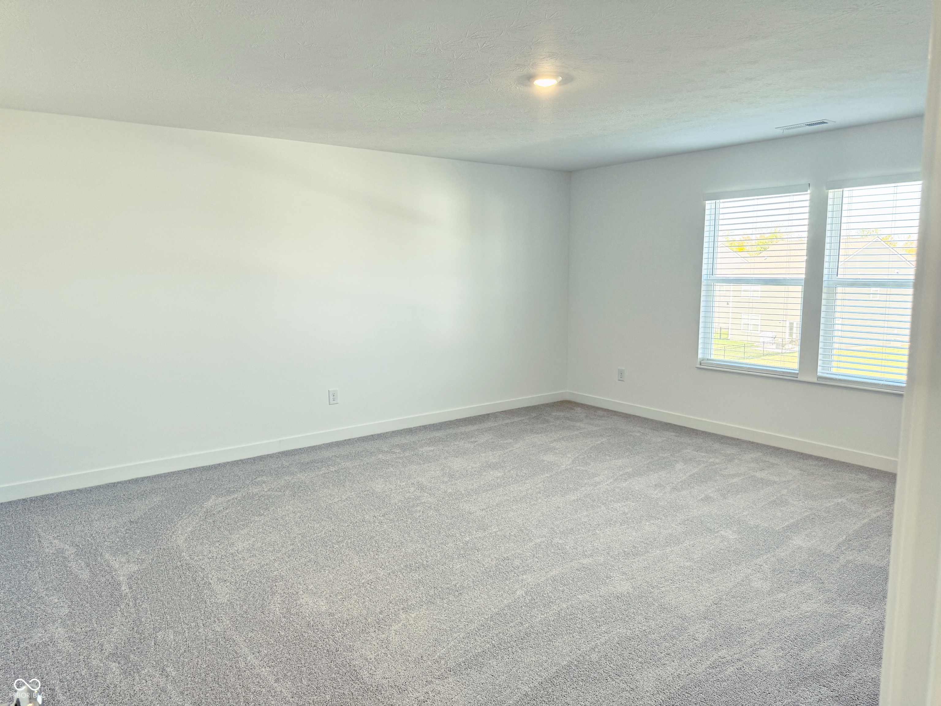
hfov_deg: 71.6
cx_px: 470
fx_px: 652
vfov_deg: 56.8
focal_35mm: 24
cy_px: 353
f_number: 1.78
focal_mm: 6.76
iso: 100
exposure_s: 1/139
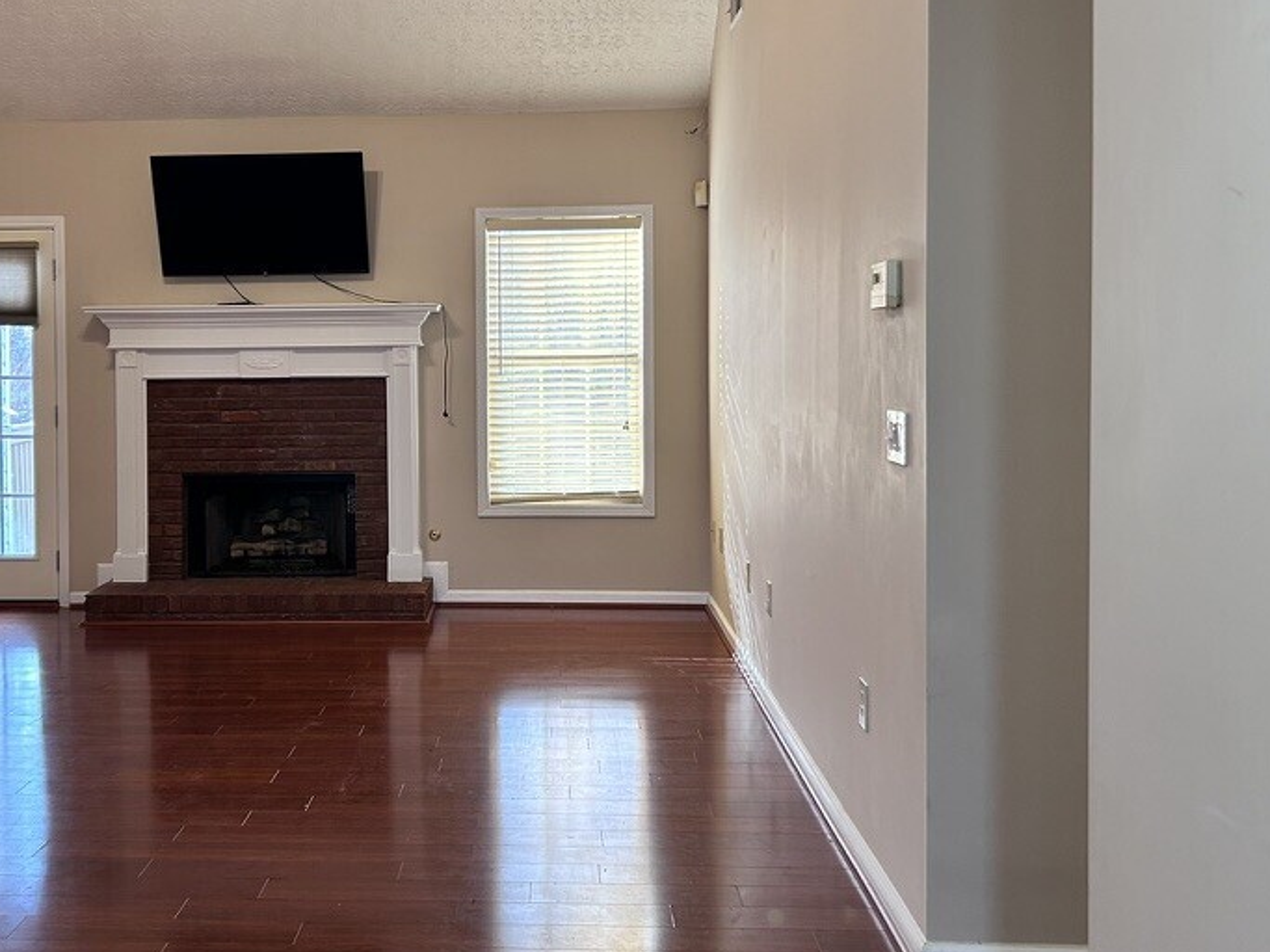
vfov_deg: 36.7
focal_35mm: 39
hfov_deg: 47.3
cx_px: 446
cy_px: 398
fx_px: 1431
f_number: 1.5
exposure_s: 1/60
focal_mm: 5.7
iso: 100
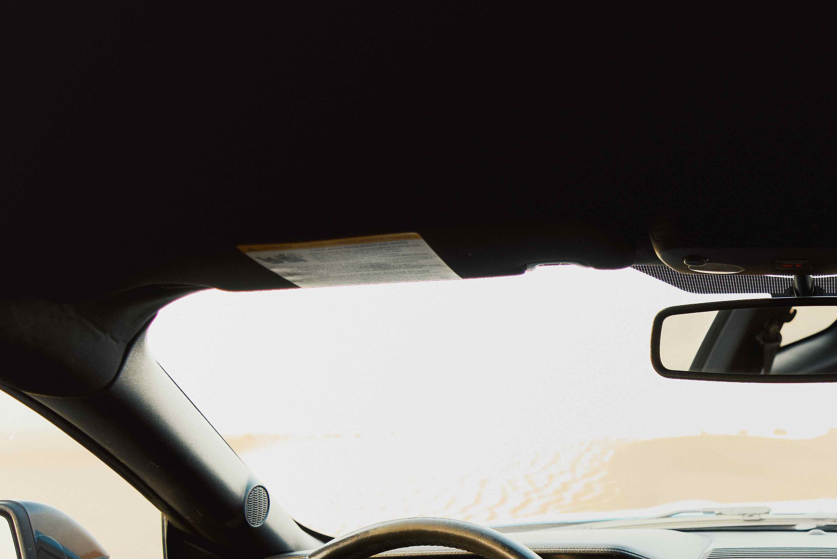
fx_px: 953
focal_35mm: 41
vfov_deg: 29.7
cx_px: 816
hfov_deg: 41.8
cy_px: 600
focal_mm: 16
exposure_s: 1/100
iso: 100
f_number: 2.8
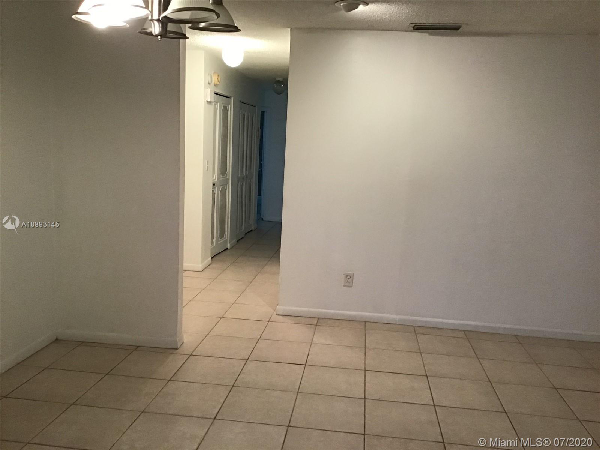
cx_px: 300
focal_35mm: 31
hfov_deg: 58.4
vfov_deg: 45.4
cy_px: 225
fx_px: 537
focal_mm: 3.3
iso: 125
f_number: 2.4
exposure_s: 1/30
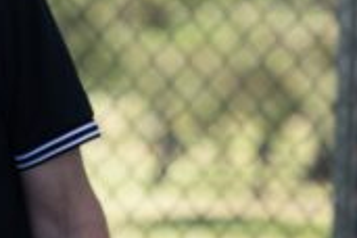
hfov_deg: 2.7
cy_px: 154
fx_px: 7715
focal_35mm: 778
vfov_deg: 1.8
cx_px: 276
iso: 200
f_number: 5.6
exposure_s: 1/320
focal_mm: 130
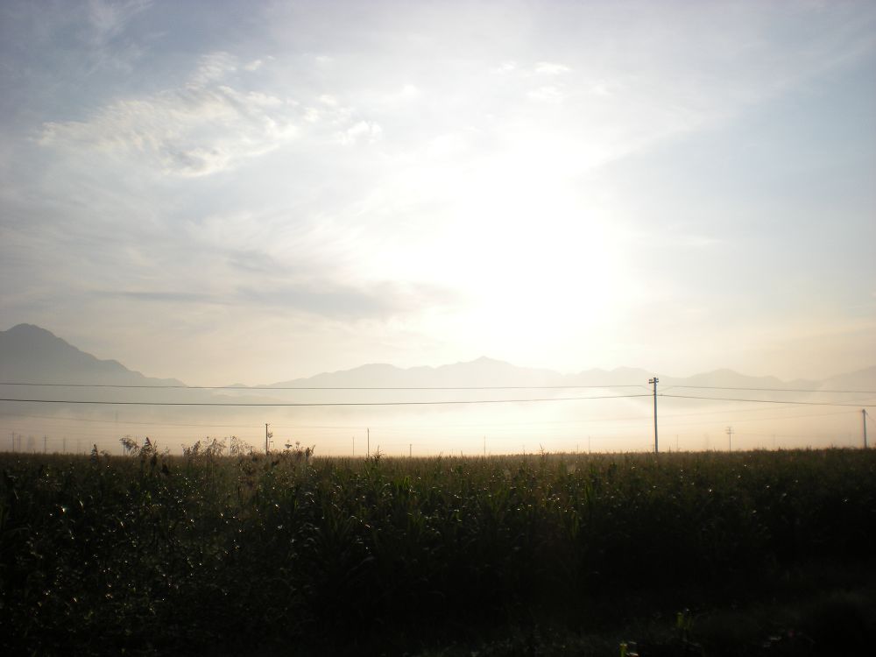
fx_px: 962
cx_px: 438
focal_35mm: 38
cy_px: 328
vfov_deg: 37.7
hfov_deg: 49.0
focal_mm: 6.3
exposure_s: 1/1000
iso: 64
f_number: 4.6
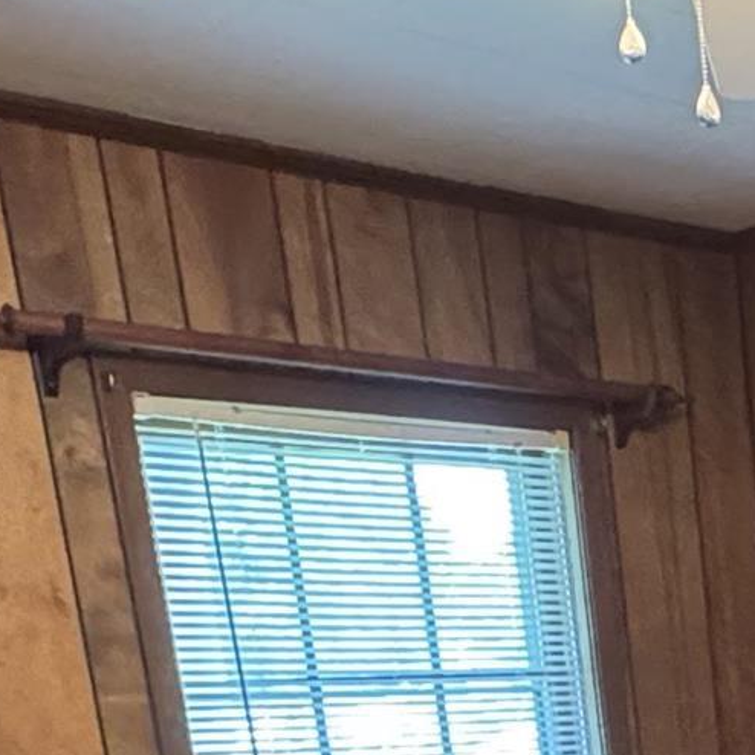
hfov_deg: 20.7
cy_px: 1353
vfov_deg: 18.0
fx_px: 1900
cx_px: 957
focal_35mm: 77
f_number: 2.2
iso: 640
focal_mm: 2.22
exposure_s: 1/60
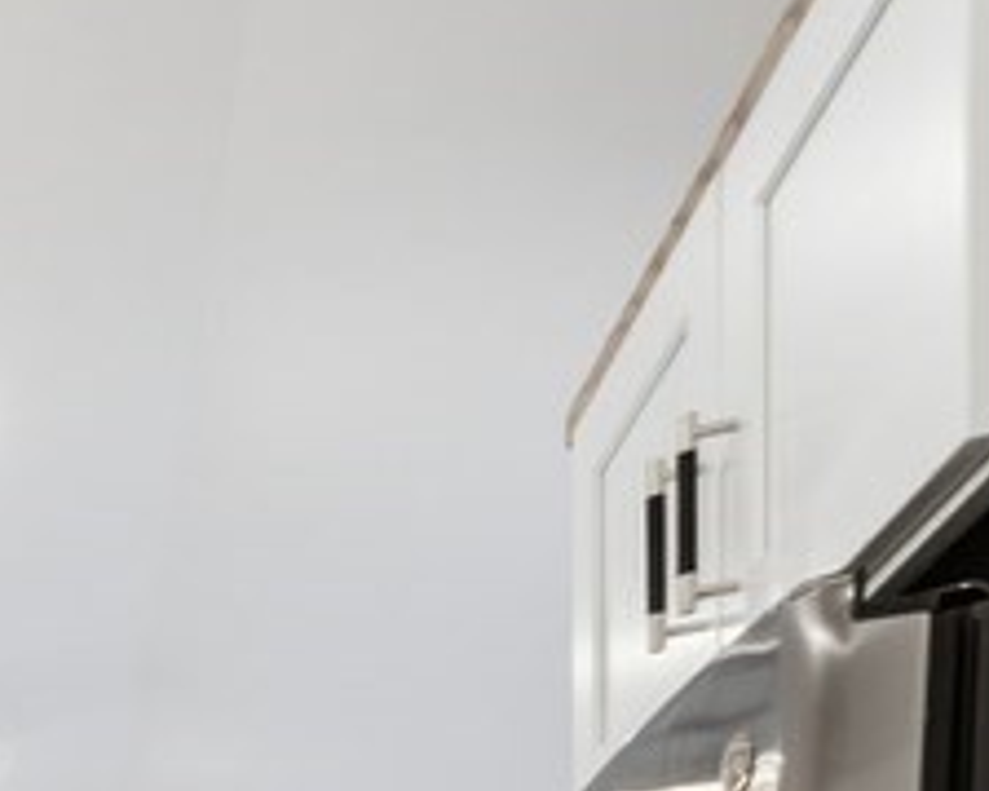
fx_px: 1755
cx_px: -1144
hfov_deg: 17.5
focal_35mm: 60
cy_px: 1381
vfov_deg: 19.6
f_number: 8
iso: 100
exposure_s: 1/5
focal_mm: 14
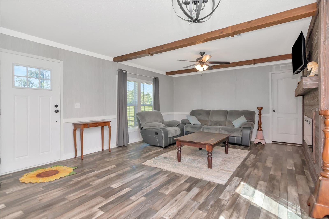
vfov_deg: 69.6
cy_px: 110
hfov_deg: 92.5
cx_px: 164
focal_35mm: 17
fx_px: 158
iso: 640
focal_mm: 11.5
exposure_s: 1/160
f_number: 6.3
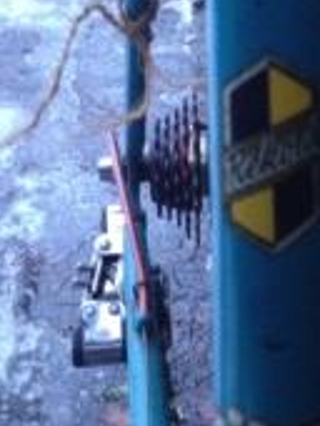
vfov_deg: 20.9
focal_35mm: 92
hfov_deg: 15.9
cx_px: 300
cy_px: 65
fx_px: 1131
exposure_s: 1/20
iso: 400
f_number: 2.4
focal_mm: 4.28
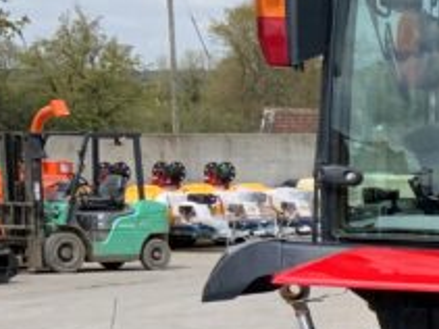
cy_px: 358
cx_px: 1007
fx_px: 1787
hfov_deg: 11.8
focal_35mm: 141
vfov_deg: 10.4
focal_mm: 3
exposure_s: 1/1377
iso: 16
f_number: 1.8
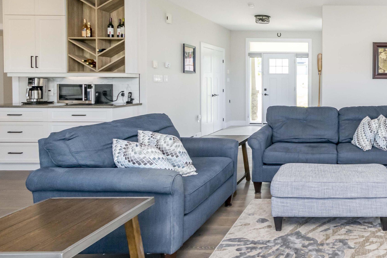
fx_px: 290
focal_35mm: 27
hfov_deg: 58.9
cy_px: 89
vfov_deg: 47.2
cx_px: 339
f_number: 6.3
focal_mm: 10
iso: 800
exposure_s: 1/125
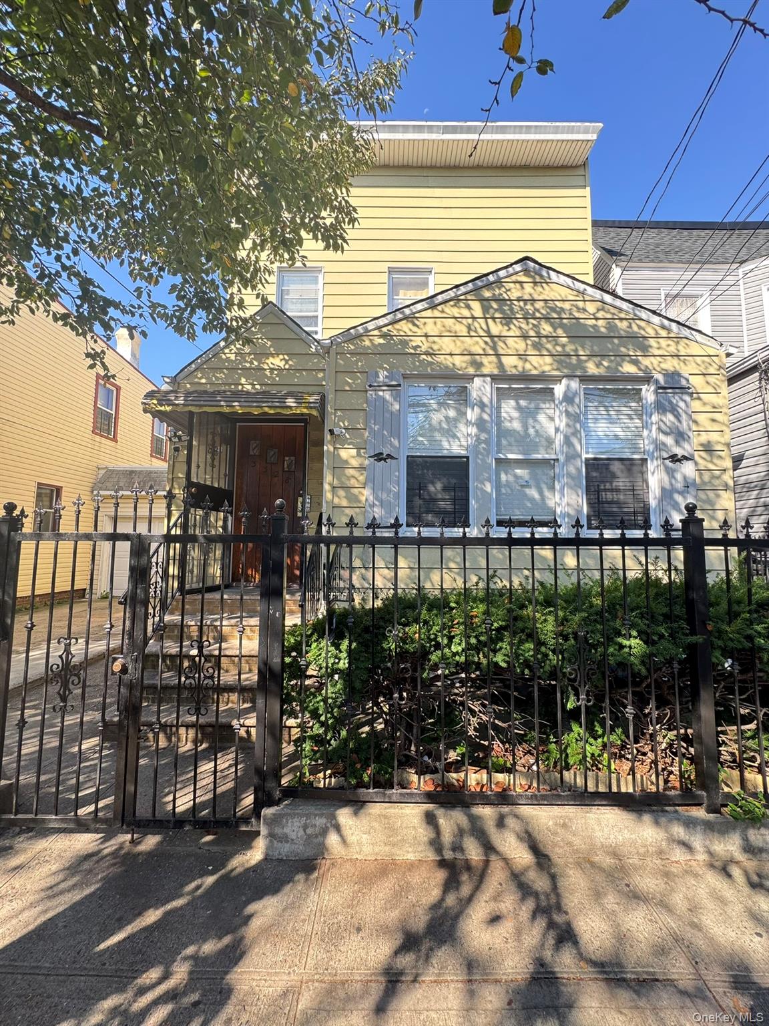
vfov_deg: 102.1
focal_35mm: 14
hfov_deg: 85.7
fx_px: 415
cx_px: 384
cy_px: 513
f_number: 2.2
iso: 40
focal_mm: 2.22
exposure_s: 1/146
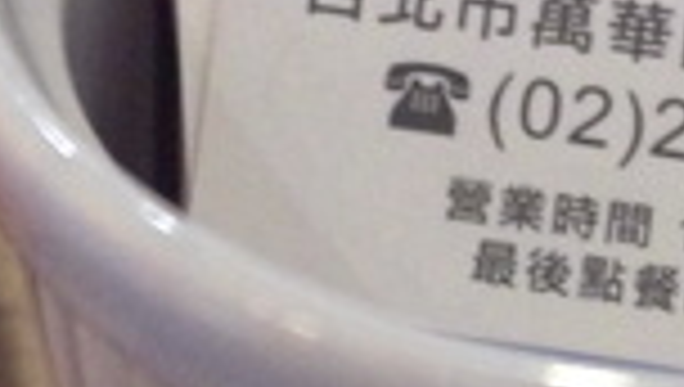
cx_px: 86
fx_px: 3596
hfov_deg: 10.8
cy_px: -7
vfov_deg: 6.1
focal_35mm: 198
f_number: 5
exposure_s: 1/60
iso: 2500
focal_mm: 30
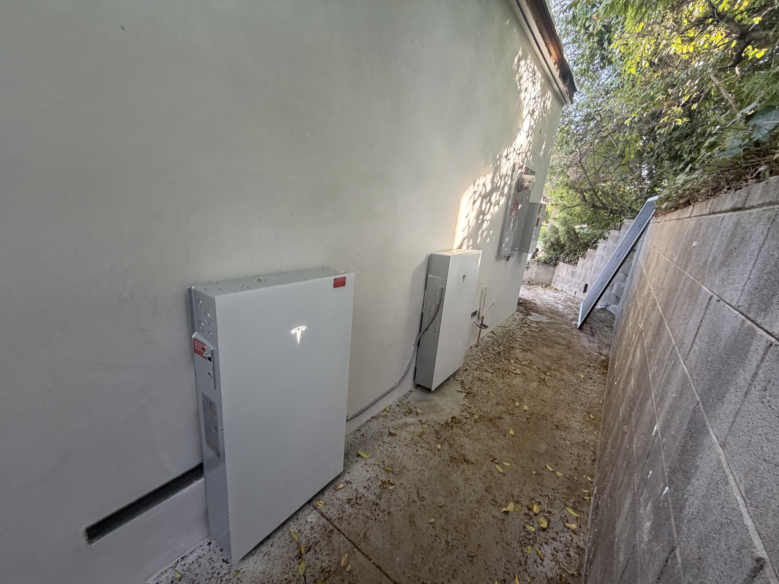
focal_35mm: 14
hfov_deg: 102.1
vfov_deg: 85.7
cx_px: 390
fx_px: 315
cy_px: 292
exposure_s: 1/121
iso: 200
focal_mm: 2.22
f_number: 2.2
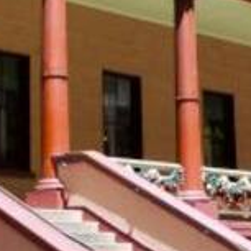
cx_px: -41
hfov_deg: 13.1
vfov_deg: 13.3
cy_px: 34
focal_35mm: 130
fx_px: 1066
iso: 200
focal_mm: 24
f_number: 8
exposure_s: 1/125
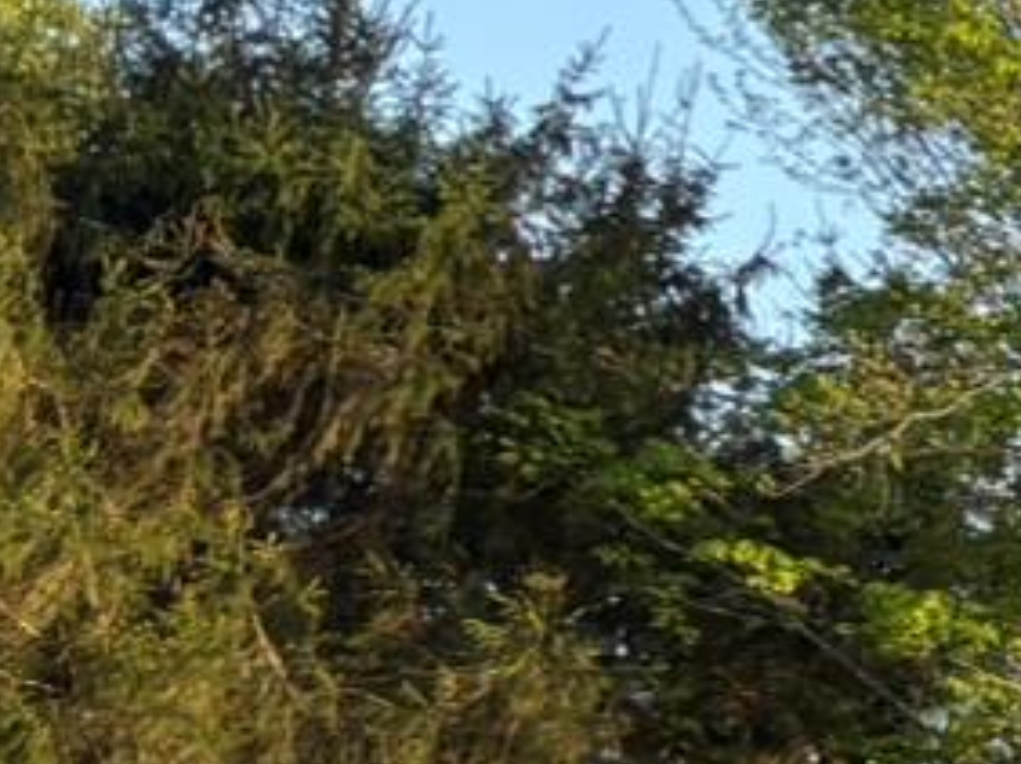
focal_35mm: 189
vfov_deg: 7.8
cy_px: 735
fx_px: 5570
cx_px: 3440
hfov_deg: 8.2
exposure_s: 1/1287
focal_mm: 5.96
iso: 50
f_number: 1.6
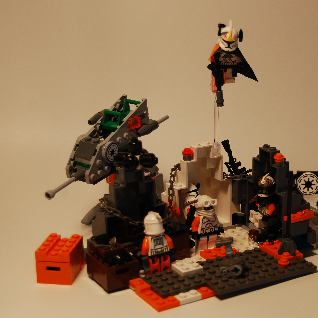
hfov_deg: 19.9
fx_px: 900
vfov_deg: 20.0
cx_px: 225
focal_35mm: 87
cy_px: 160
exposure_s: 1/60
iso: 200
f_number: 5.3
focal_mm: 45
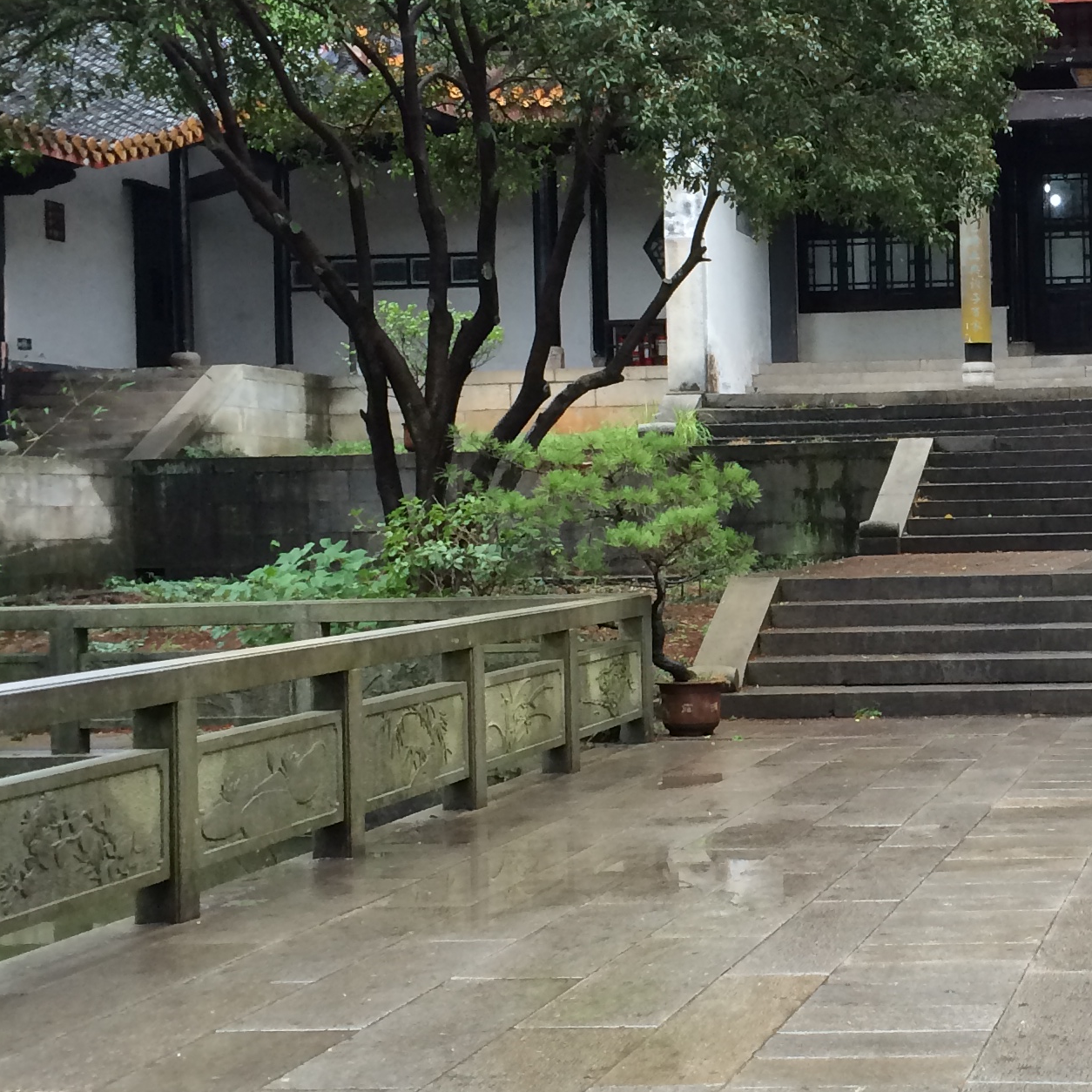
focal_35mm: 69
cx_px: 1048
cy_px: 485
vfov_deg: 25.0
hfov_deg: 24.1
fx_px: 2463
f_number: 2.2
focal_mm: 4.12
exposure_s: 1/30
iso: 40
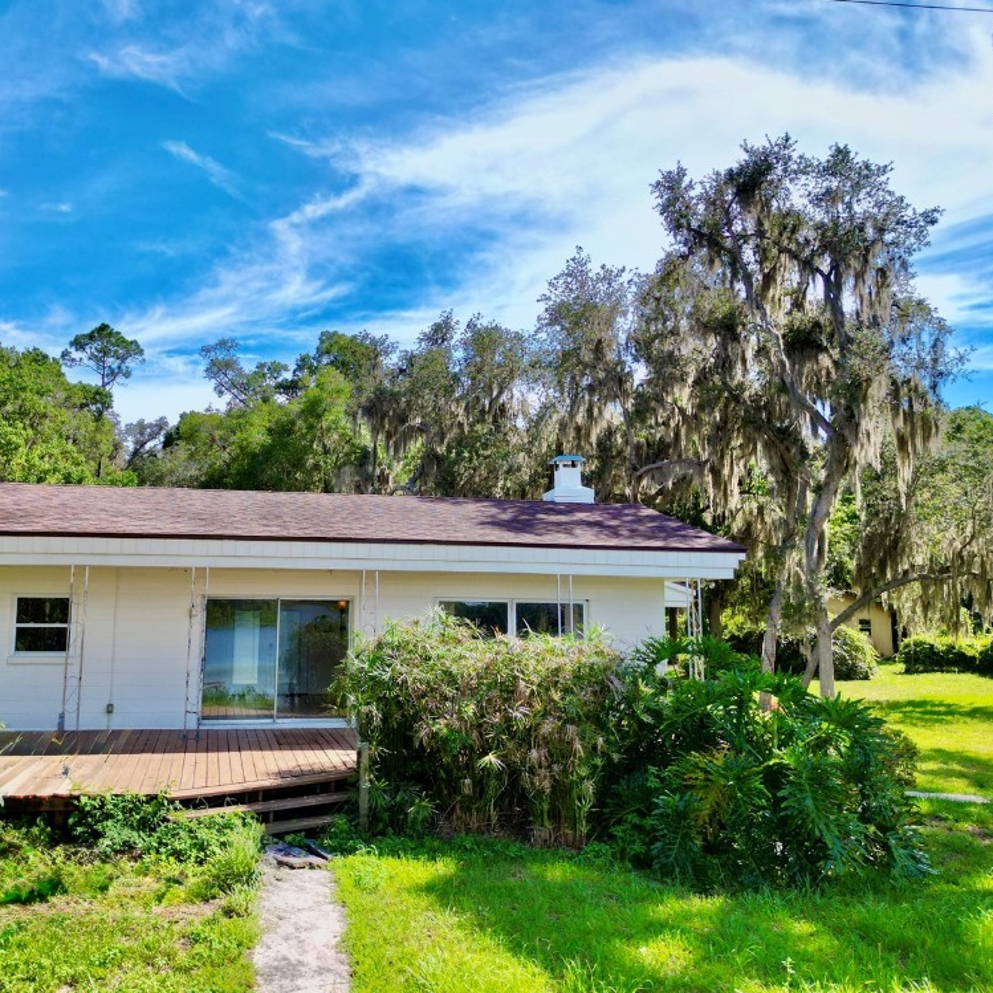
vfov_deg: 55.6
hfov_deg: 55.2
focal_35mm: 29
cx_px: 398
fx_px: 941
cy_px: 491
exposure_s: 1/2500
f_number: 1.7
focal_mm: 6.72
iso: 100
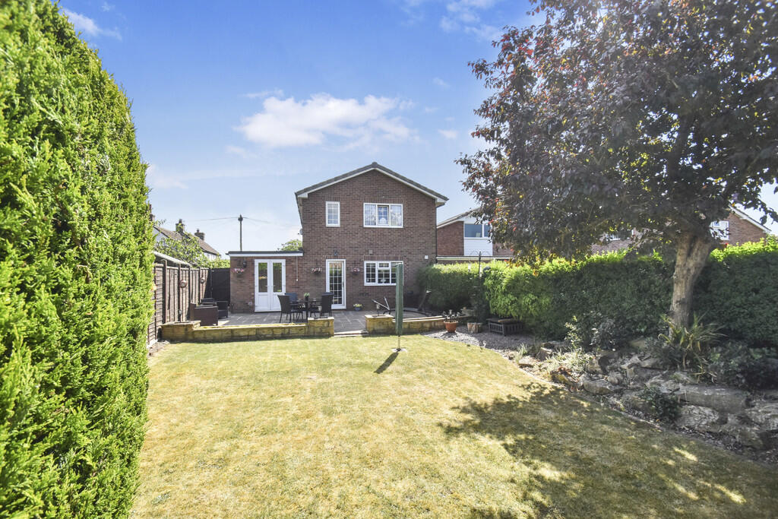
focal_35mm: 15
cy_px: 260
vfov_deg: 77.3
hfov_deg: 100.4
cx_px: 389
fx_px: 324
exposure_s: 1/800
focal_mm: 10
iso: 400
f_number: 8
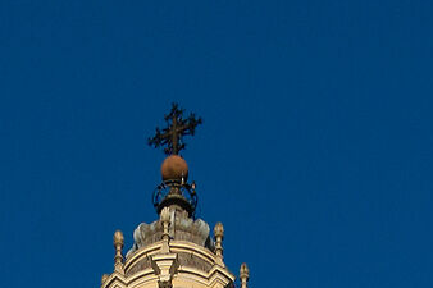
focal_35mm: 128
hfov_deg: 16.0
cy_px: 909
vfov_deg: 8.6
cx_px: 174
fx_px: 1539
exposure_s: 1/400
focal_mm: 18
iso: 200
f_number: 10
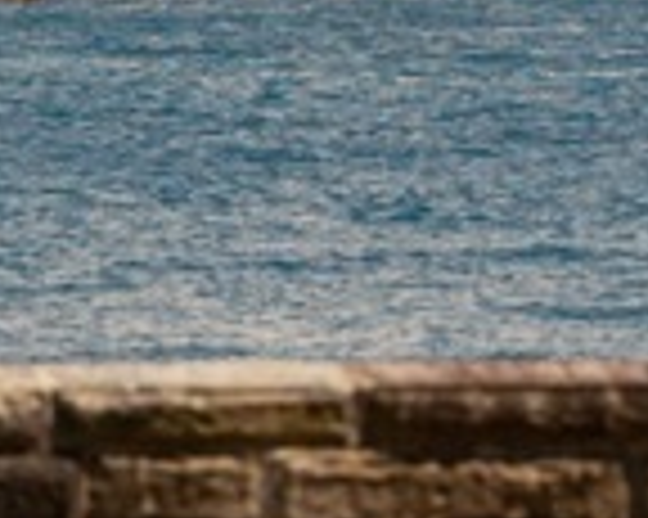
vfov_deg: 2.2
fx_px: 13569
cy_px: -131
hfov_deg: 2.7
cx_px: -162
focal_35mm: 708
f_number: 2
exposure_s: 1/200
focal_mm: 110
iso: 320
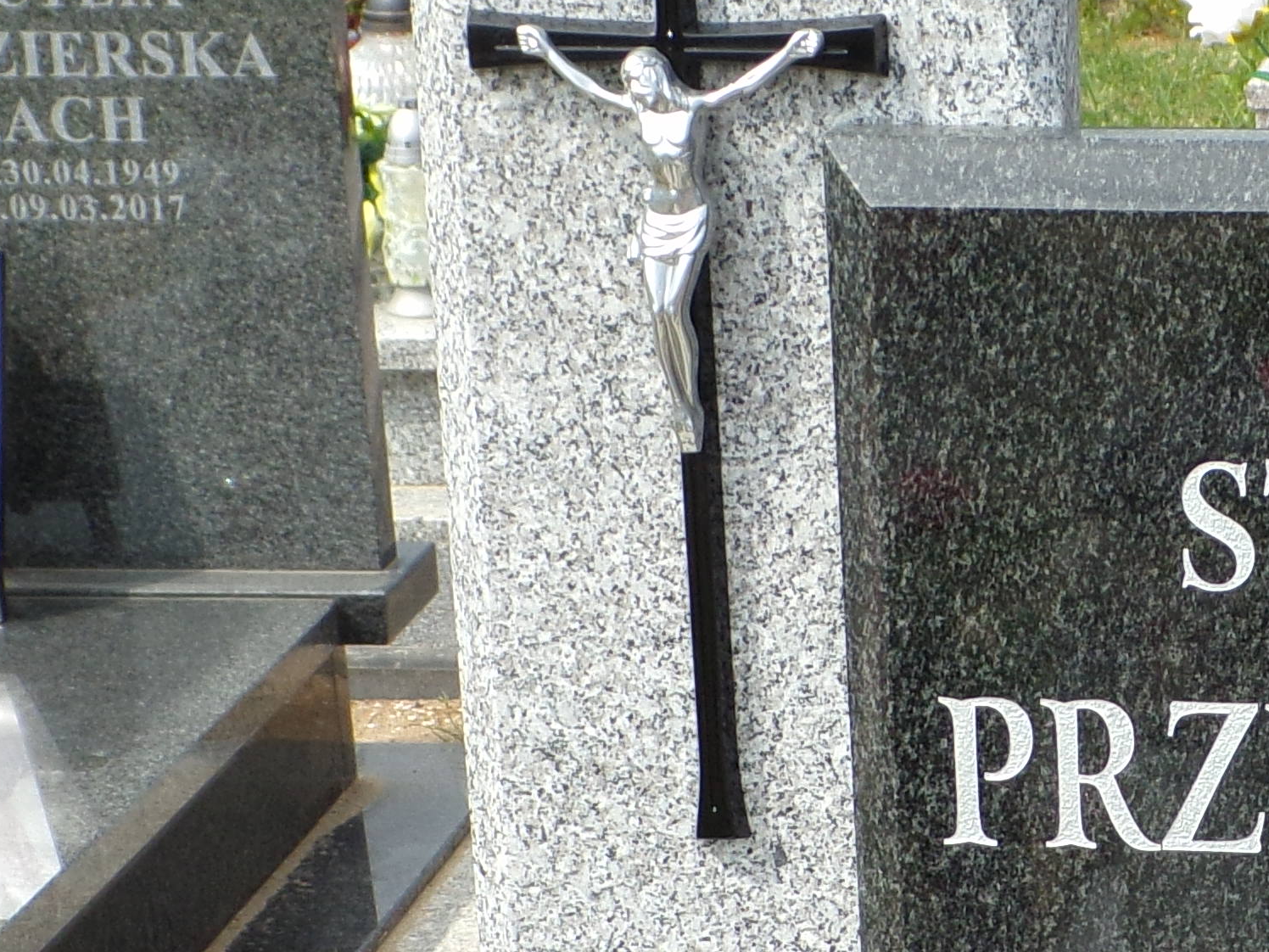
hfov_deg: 16.6
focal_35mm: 114
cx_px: 1468
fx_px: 4179
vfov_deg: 12.8
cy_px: 925
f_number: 4.7
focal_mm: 6.6
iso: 80
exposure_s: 1/400
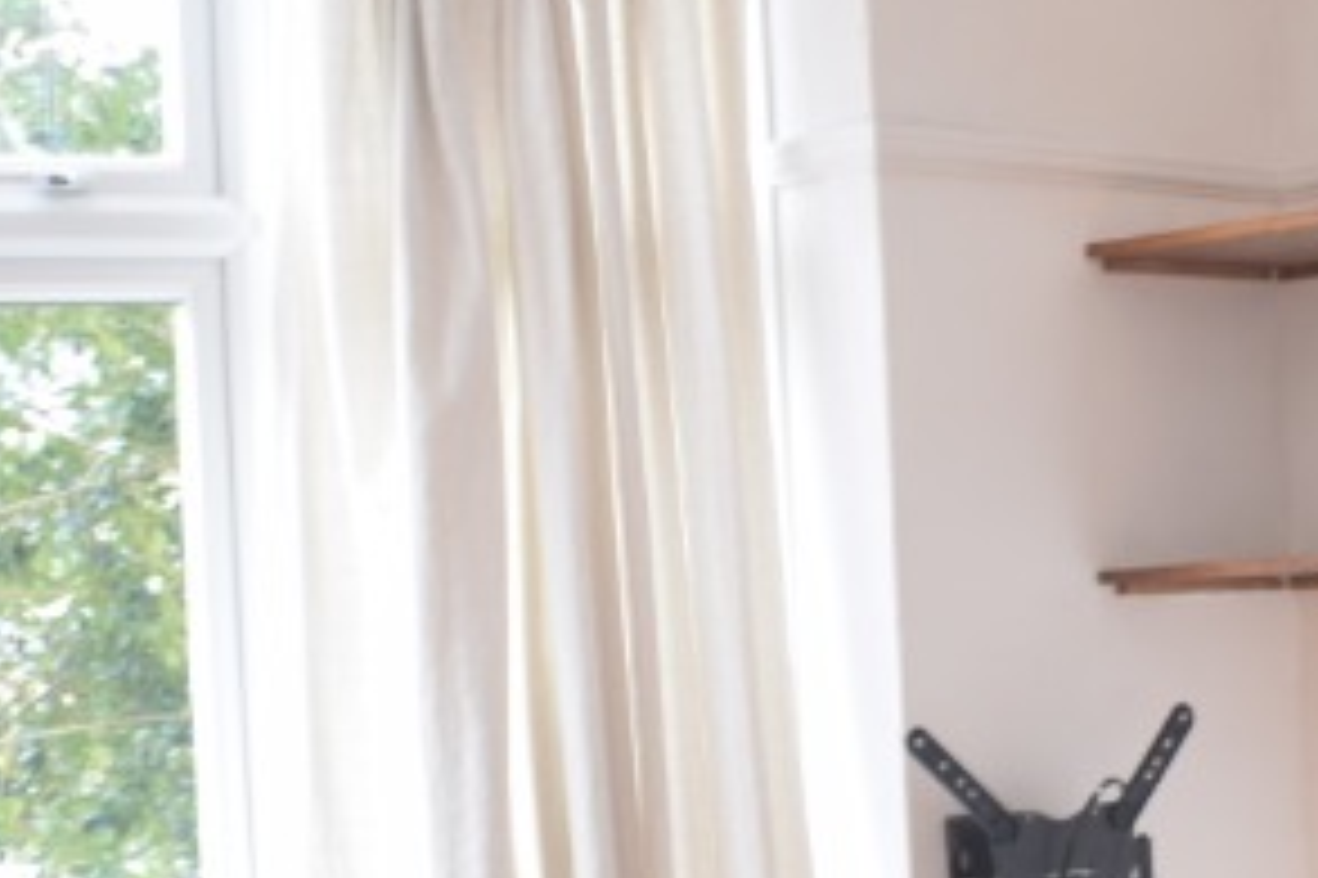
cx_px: 1062
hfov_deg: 16.2
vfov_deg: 10.7
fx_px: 4610
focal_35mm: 126
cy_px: 930
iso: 100
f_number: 3.8
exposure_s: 1/6
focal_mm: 24
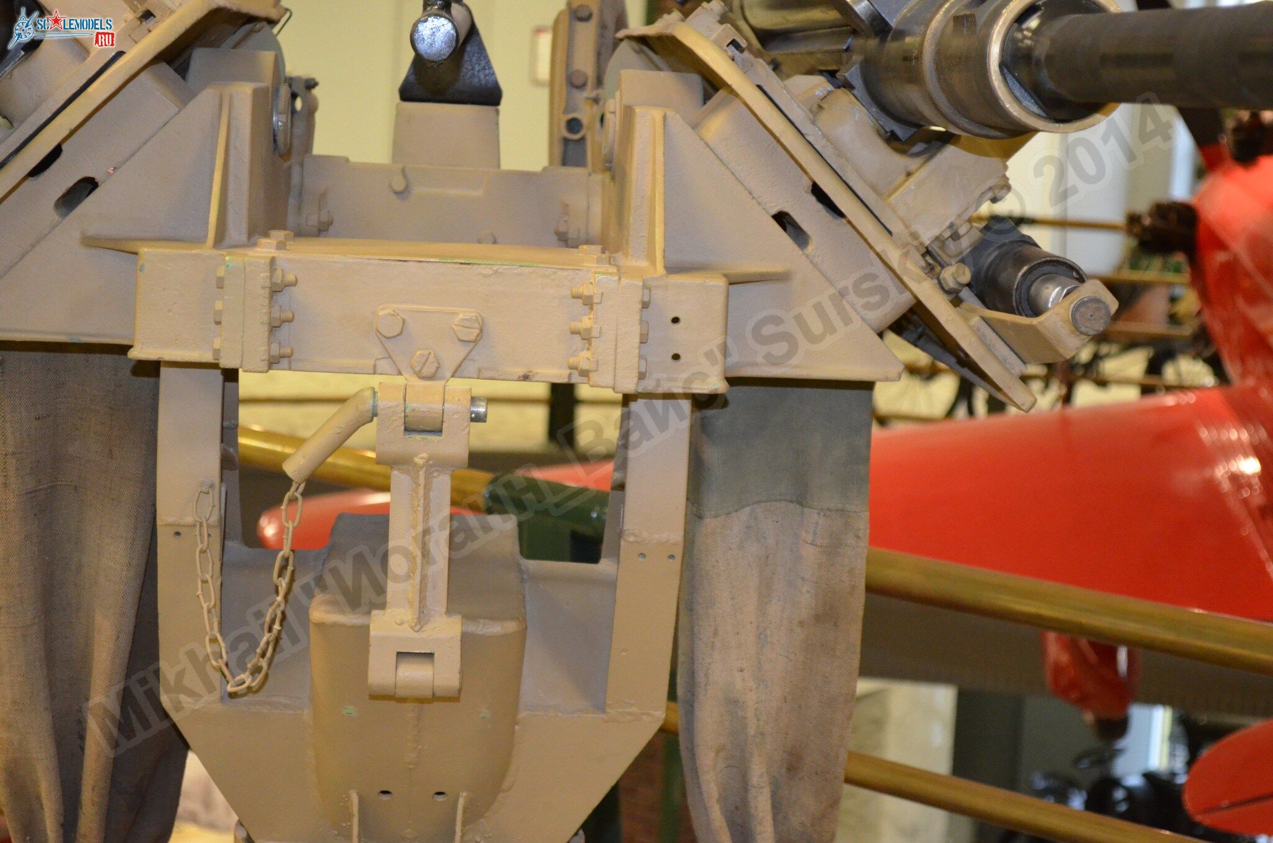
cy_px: 422
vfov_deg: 16.5
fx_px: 2911
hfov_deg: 24.7
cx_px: 636
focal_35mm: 82
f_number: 5.6
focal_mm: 55
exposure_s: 1/60
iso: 3200
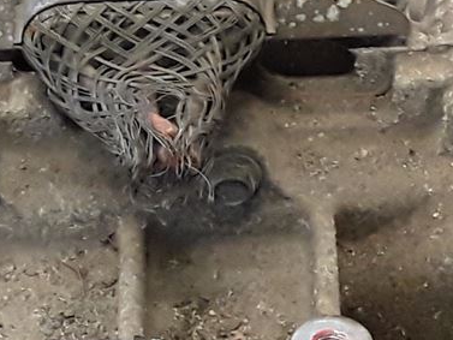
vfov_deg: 9.6
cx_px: 108
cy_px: 465
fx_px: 1990
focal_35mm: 152
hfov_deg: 12.9
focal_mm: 2.91
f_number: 1.9
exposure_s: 1/50
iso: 100
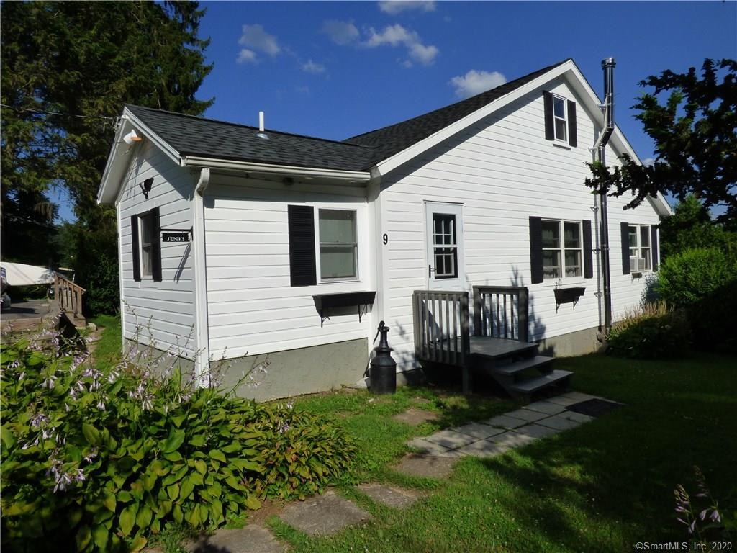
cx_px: 368
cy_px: 276
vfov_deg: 58.9
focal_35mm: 23
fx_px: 490
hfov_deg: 73.9
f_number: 5
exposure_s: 1/1600
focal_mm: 3.99
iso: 160
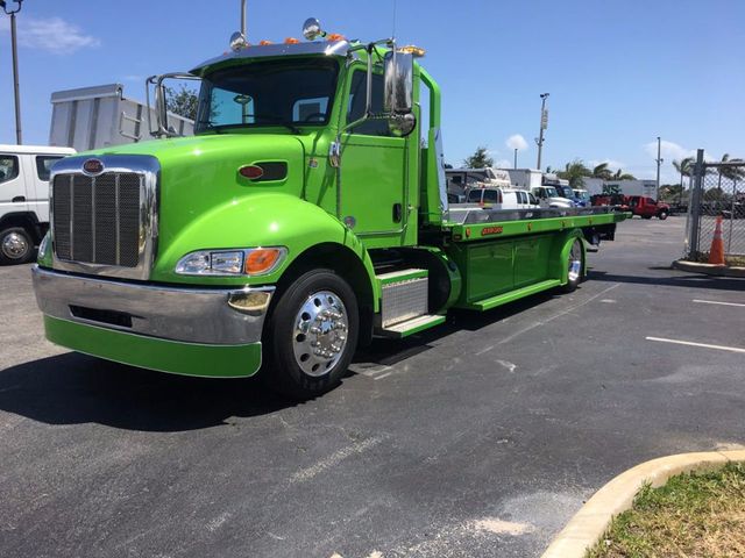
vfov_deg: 48.2
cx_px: 372
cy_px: 279
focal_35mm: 29
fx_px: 624
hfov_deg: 61.7
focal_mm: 4.15
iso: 25
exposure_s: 1/1603
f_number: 2.2
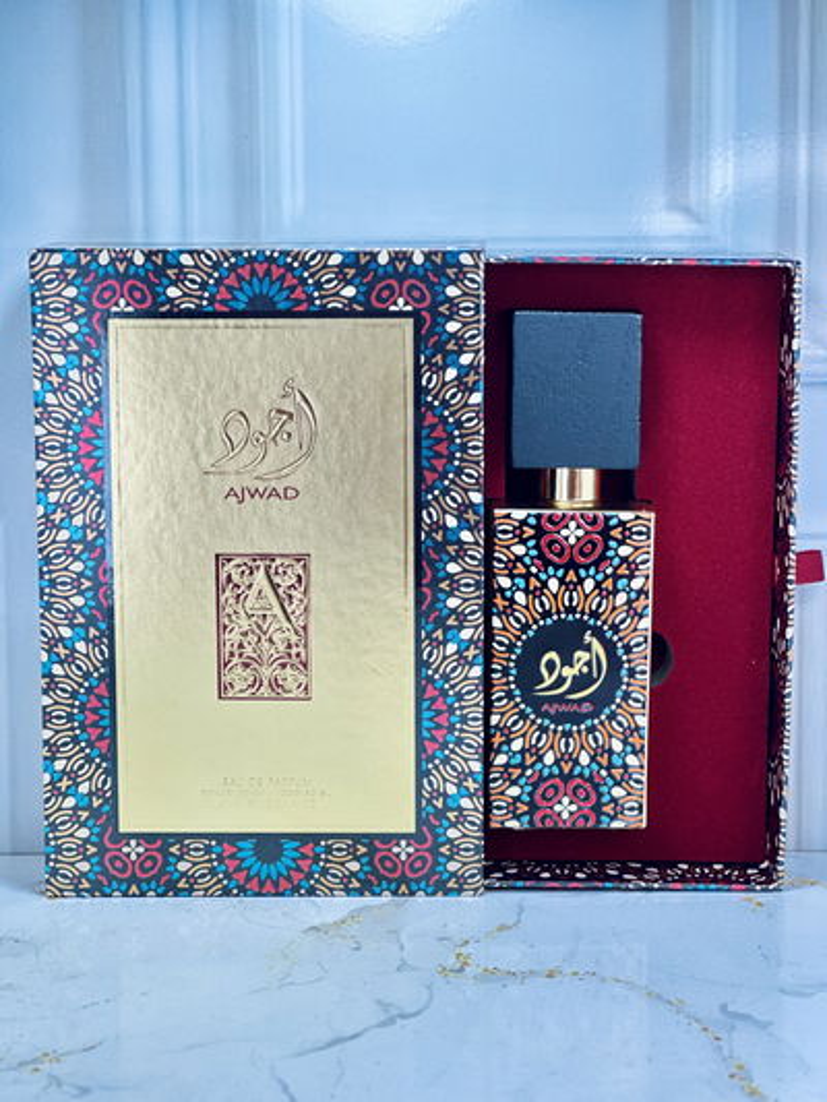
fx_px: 2452
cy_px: 551
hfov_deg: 19.1
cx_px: 414
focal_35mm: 77
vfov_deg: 25.3
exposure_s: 1/50
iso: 125
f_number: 2.8
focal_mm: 9
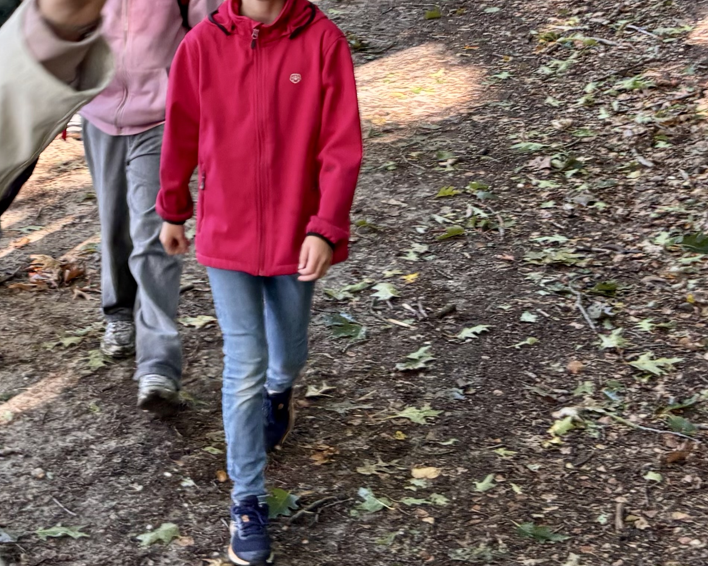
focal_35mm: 76
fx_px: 1593
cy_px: 20
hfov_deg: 24.7
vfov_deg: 19.7
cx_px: 164
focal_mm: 5.96
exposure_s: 1/114
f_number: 1.6
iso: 125
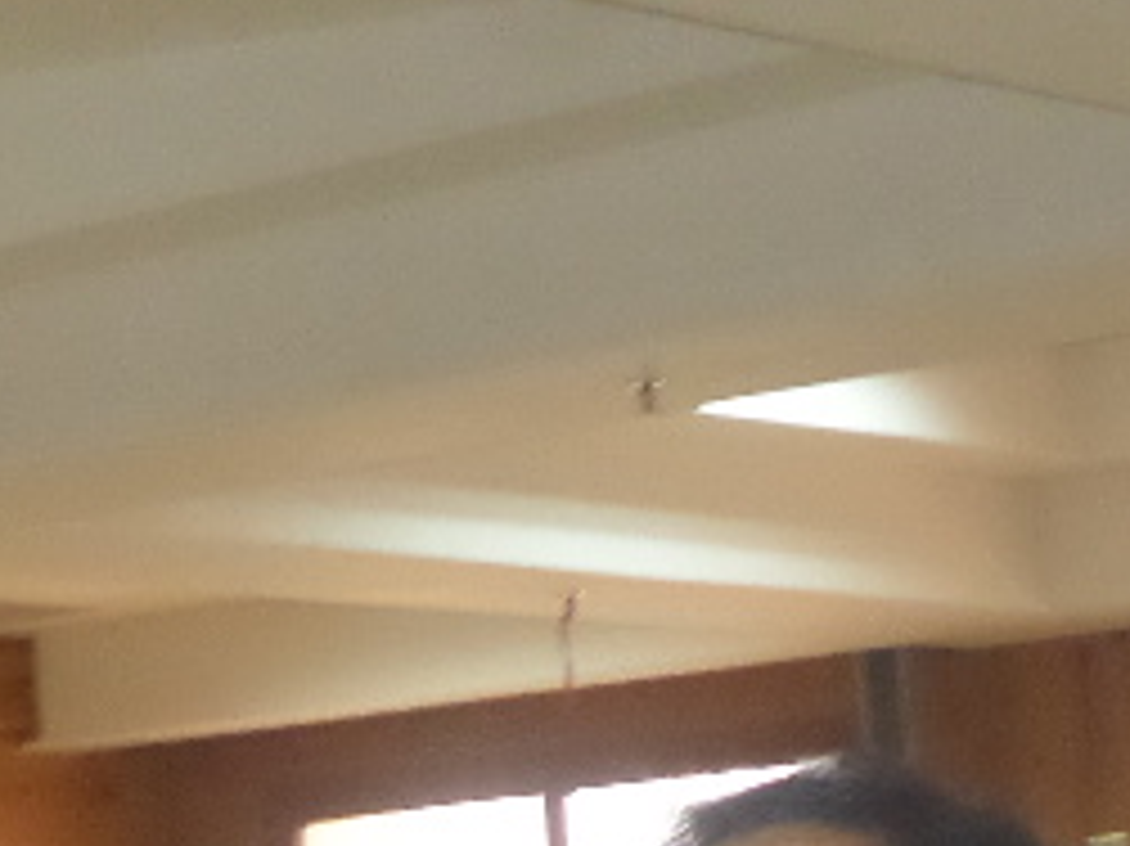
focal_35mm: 147
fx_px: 4796
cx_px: -54
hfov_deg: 13.2
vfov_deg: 9.6
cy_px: 1480
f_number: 3
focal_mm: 6.5
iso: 320
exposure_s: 1/45
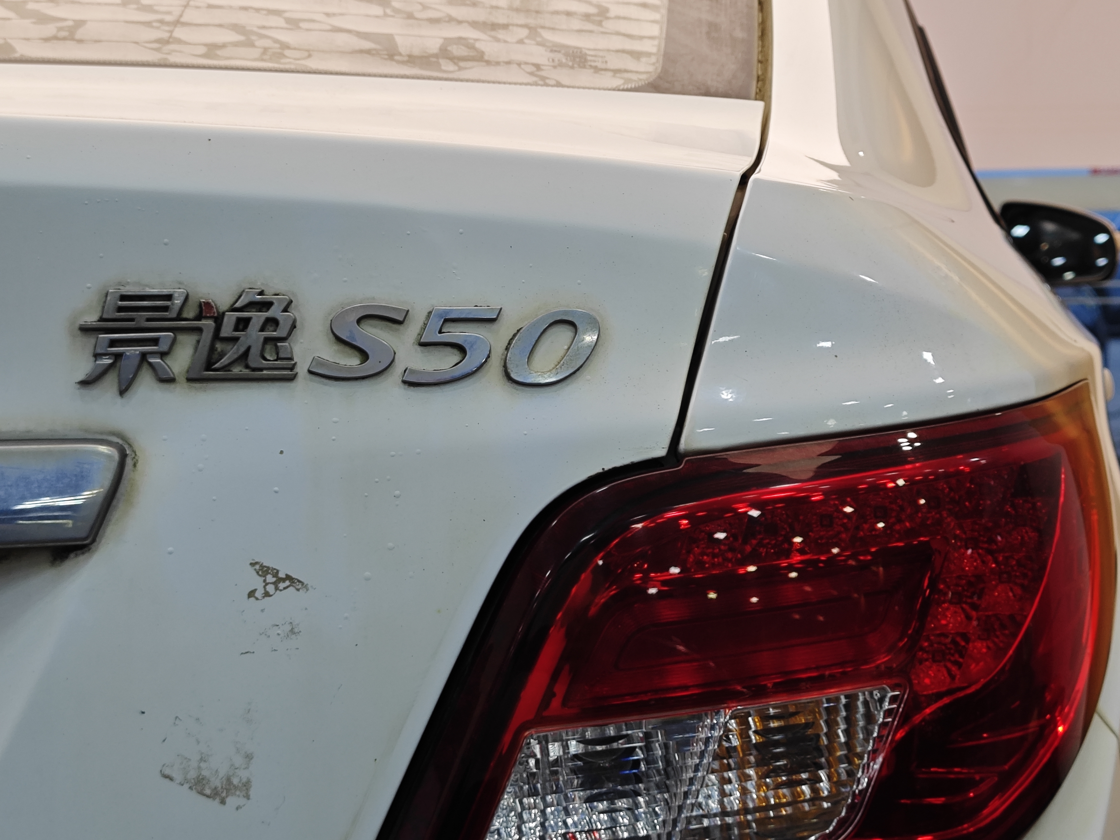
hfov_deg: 26.3
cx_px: 677
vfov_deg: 19.9
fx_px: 2394
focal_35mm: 74
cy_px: 490
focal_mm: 8.7
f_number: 1.9
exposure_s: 1/100
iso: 160
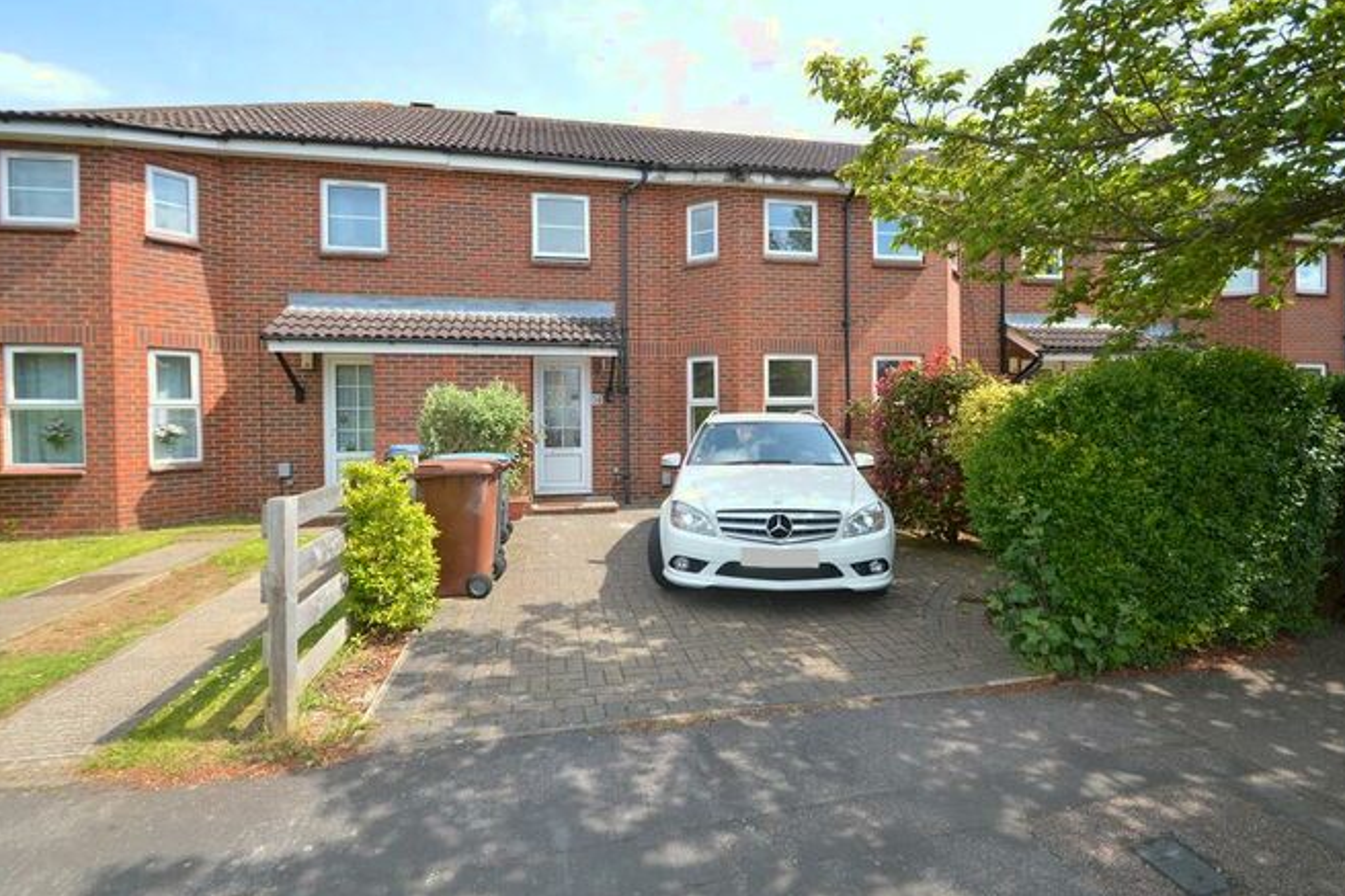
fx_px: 598
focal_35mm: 16
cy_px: 426
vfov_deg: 73.7
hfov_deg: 96.7
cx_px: 683
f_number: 5.6
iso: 100
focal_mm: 10
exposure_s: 1/200
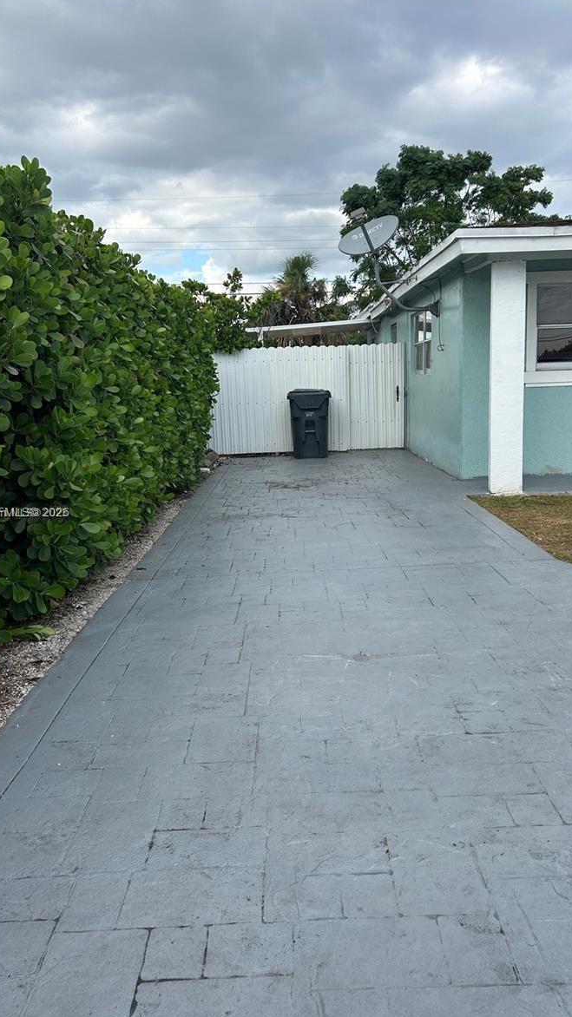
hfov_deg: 40.2
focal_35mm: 29
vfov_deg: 66.1
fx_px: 782
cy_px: 514
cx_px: 299
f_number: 1.5
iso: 50
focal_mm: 5.7
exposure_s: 1/1934
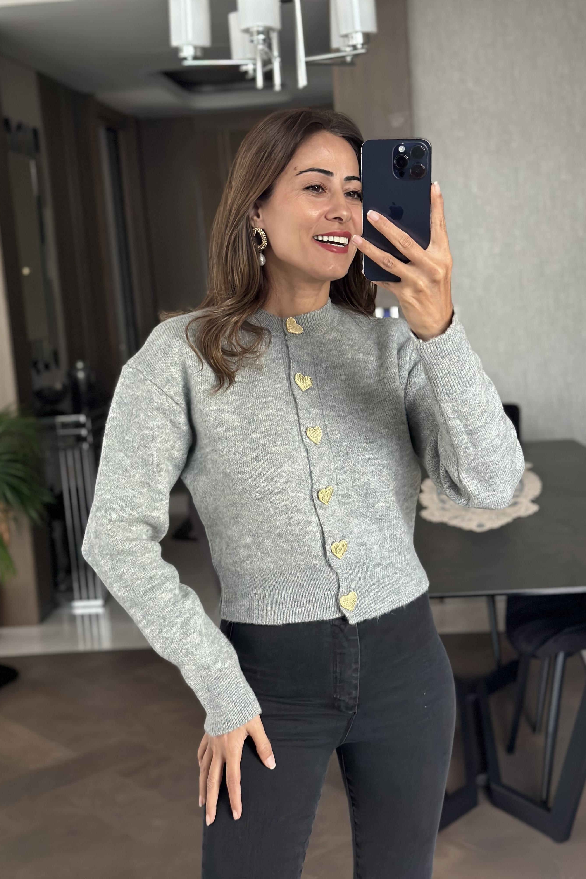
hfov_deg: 27.0
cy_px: 439
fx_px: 1221
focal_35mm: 50
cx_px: 324
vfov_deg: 39.6
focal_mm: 6.86
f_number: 1.78
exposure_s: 1/50
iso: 320
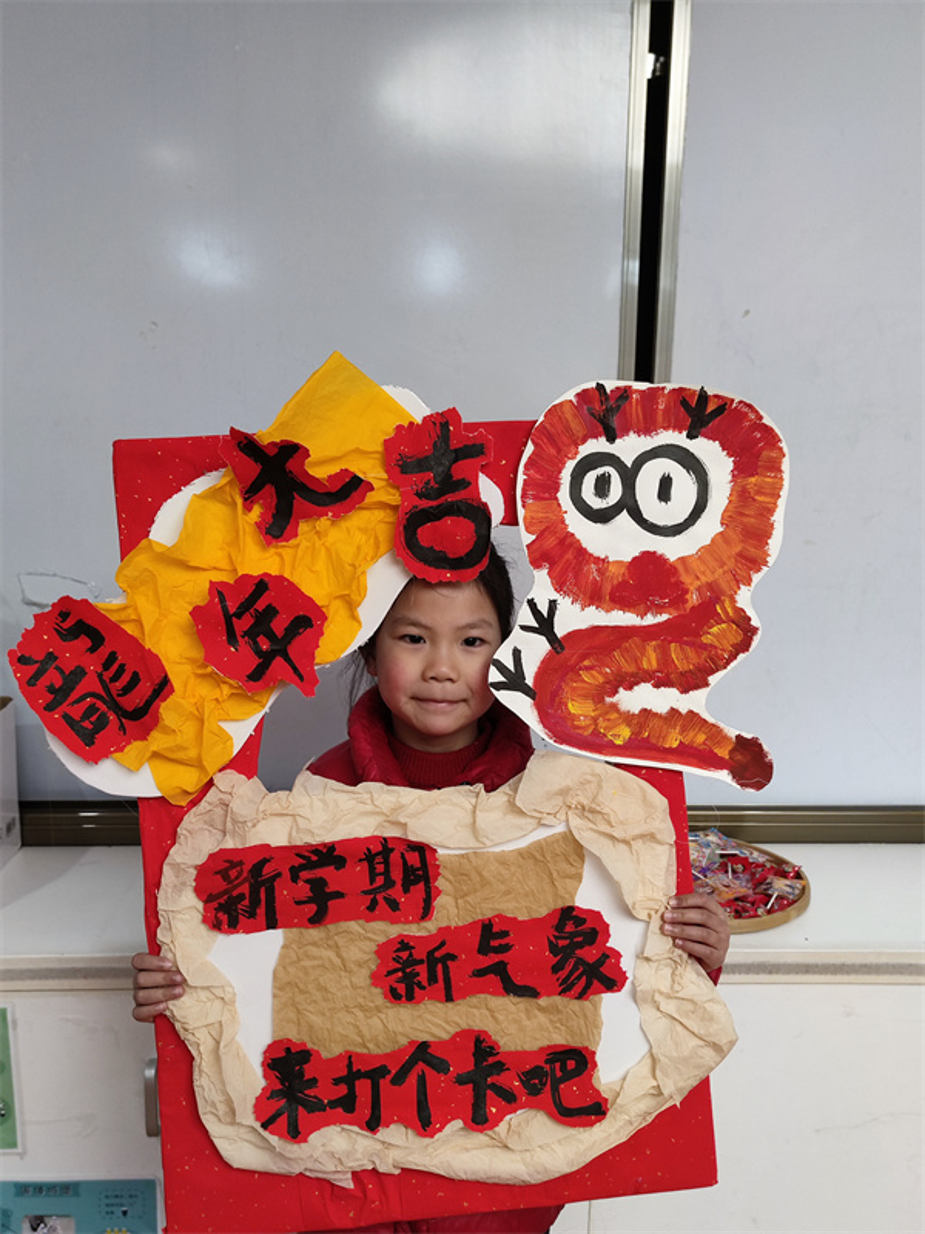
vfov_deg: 61.7
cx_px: 462
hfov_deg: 48.2
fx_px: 1033
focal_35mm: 29
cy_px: 617
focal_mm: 6.72
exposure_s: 1/100
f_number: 1.69
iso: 353
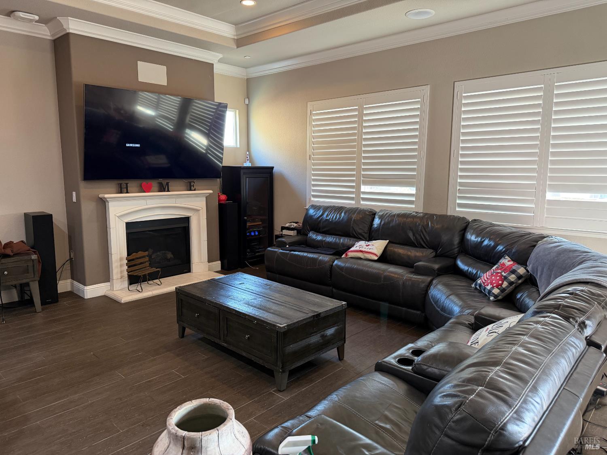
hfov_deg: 71.6
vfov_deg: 56.8
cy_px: 228
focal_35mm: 24
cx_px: 304
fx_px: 421
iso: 320
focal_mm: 6.76
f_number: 1.78
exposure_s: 1/60
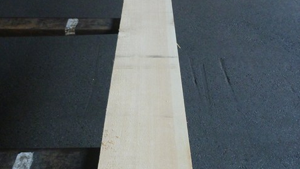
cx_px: 150
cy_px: 156
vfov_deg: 27.8
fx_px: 326
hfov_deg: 49.4
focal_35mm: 41
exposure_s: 1/50
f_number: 3.3
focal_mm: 4.9
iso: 400
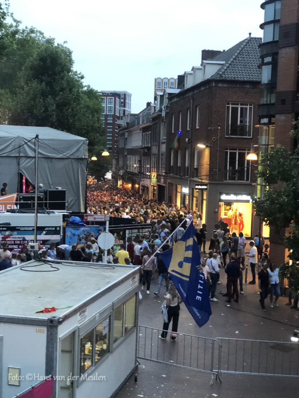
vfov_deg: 33.8
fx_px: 656
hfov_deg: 25.7
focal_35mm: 57
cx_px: 150
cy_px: 199
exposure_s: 1/50
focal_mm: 6.6
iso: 800
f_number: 2.8
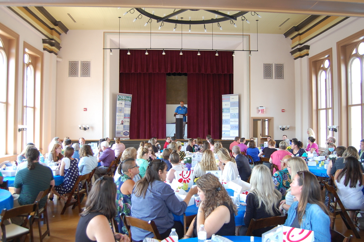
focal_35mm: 30
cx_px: 182
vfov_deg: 43.5
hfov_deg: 62.0
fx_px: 303
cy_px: 121
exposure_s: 1/40
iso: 400
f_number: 3.8
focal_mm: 20
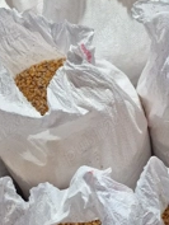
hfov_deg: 27.6
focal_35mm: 52
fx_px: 338
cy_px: 146
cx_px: 130
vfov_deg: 36.5
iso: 100
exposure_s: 1/100
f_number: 1.8
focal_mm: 6.4
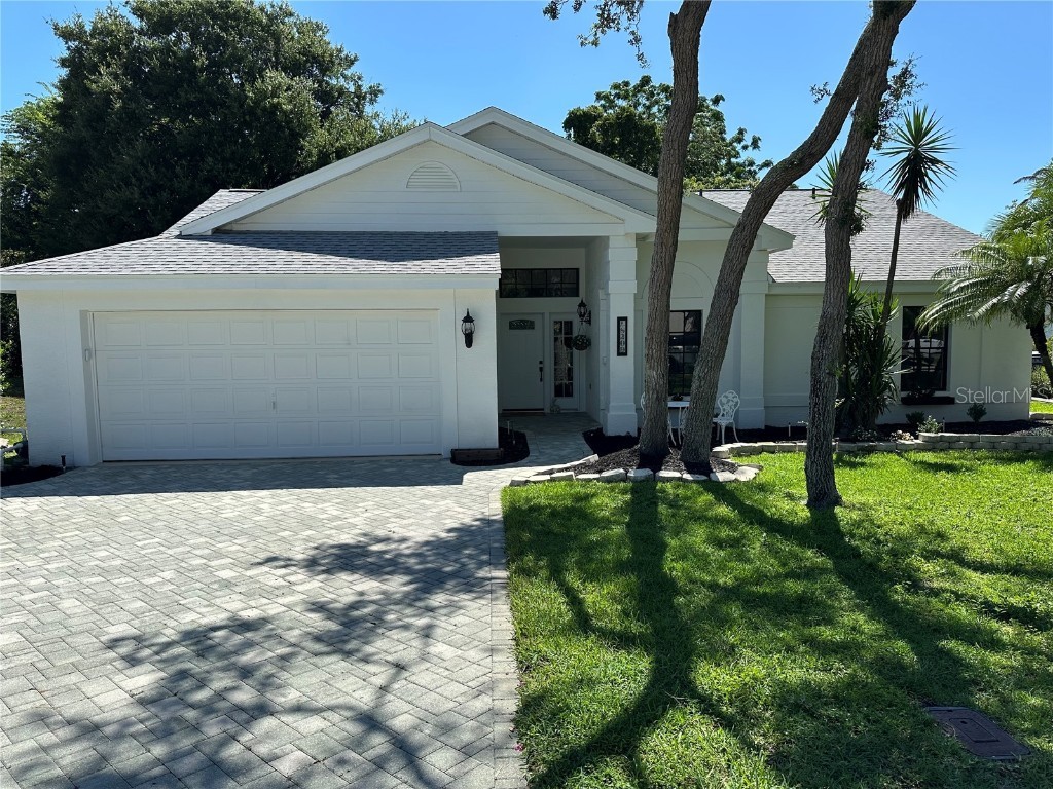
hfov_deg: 71.6
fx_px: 730
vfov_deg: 56.8
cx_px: 526
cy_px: 394
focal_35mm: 24
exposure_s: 1/4016
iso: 80
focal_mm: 6.86
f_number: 1.78
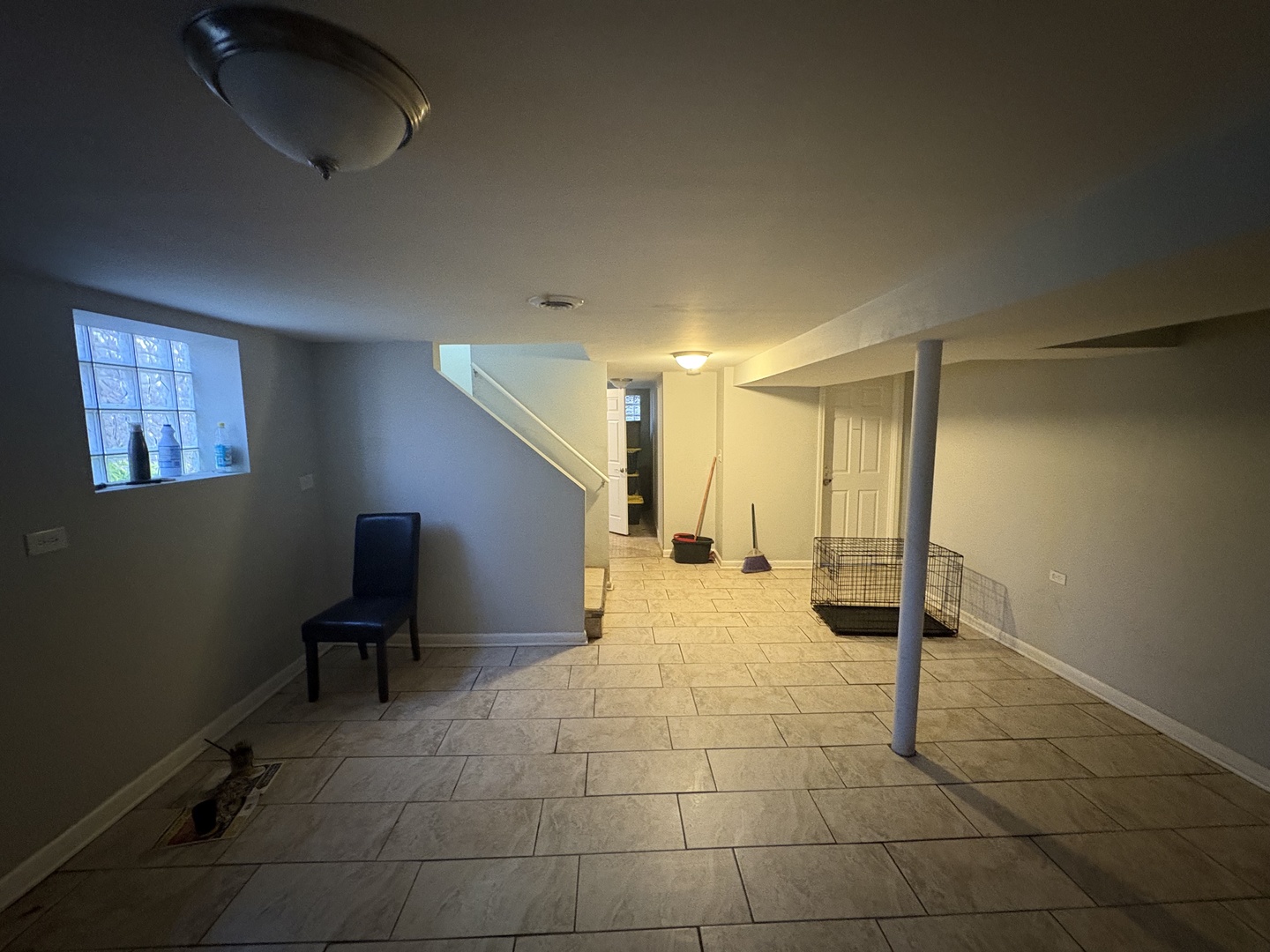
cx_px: 635
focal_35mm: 14
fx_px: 514
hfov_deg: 102.1
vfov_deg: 85.7
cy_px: 476
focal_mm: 2.22
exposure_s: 1/40
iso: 640
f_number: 2.2
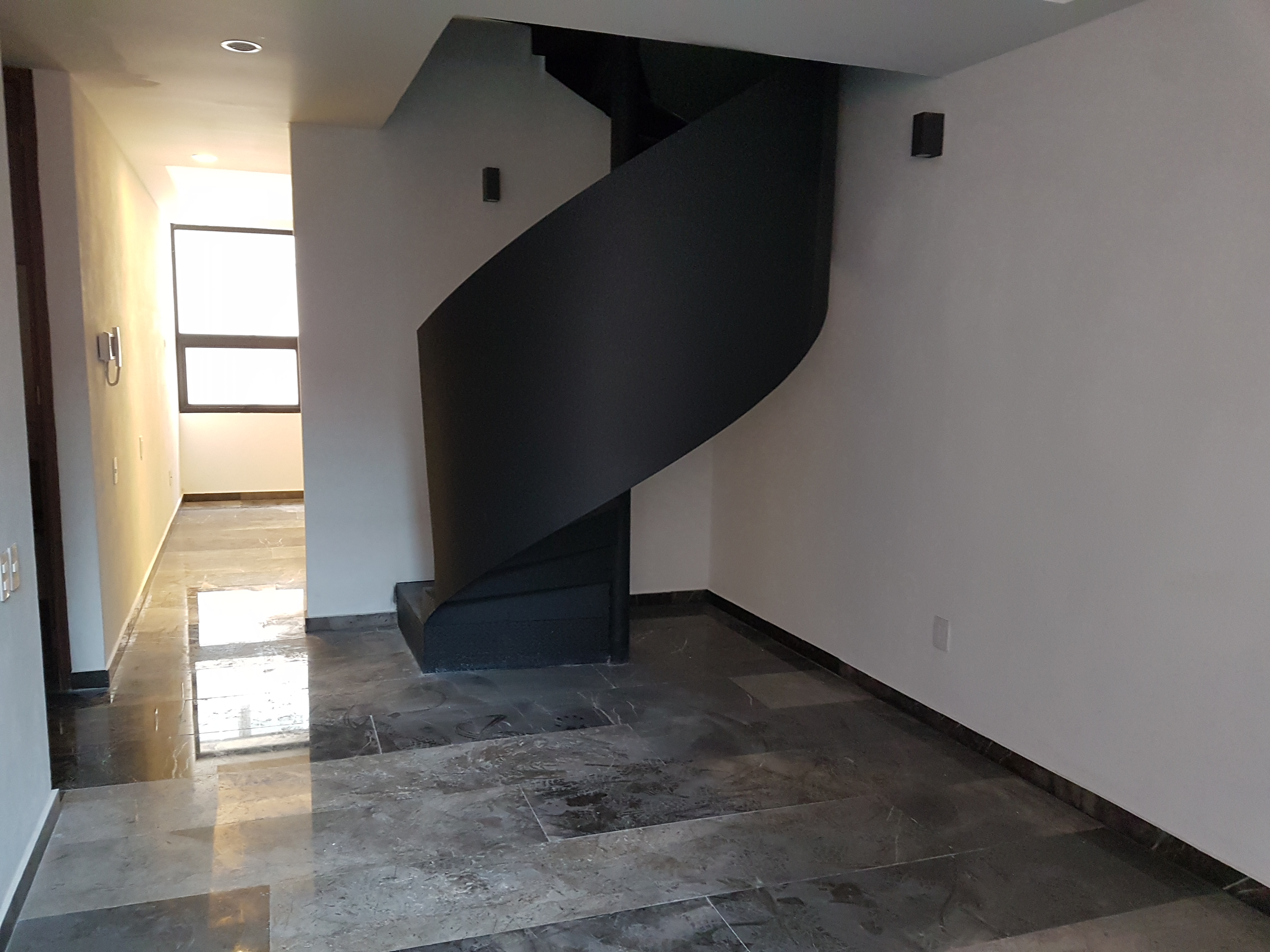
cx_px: 635
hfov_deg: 67.3
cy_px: 476
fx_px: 954
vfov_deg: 53.1
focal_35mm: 26
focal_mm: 4.2
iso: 200
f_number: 1.7
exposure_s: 1/60
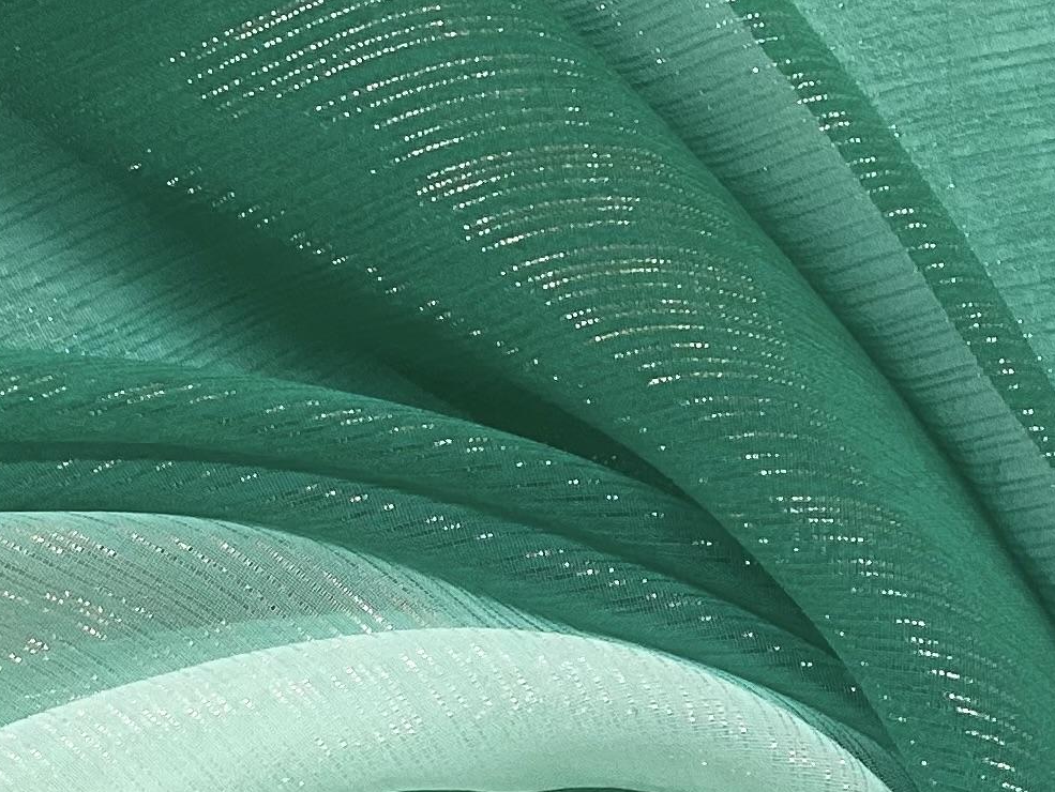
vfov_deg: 14.1
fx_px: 3111
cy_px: 958
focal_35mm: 102
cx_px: 592
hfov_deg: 19.2
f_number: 2.4
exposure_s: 1/60
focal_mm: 3.3
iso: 100
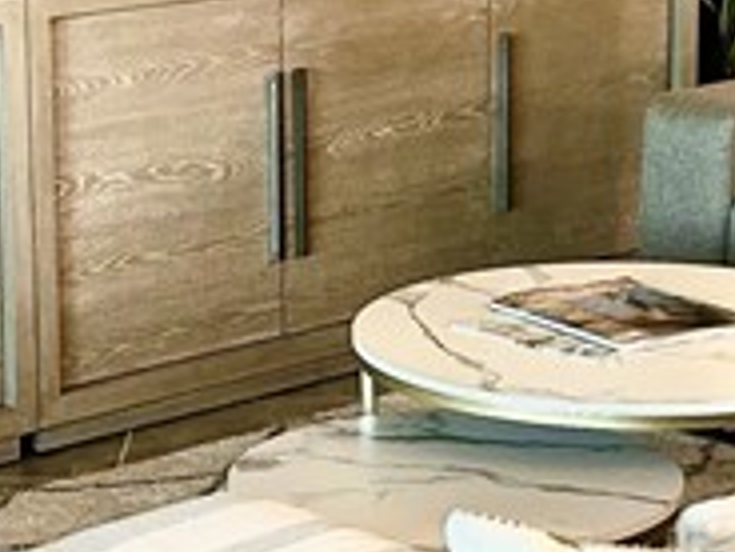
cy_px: 276
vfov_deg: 10.2
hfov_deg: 13.6
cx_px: 328
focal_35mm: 145
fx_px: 3079
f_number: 1.5
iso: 125
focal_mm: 5.7
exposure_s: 1/60
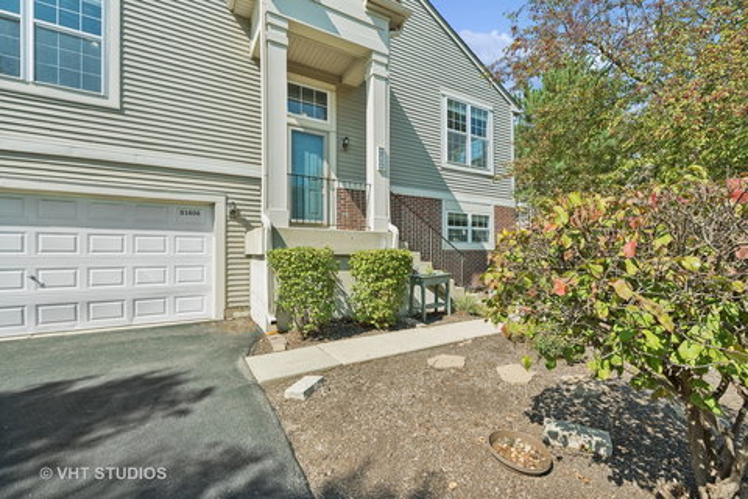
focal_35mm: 16
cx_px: 374
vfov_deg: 73.7
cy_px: 250
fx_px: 332
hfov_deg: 96.7
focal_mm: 16
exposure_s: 1/250
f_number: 8
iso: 200
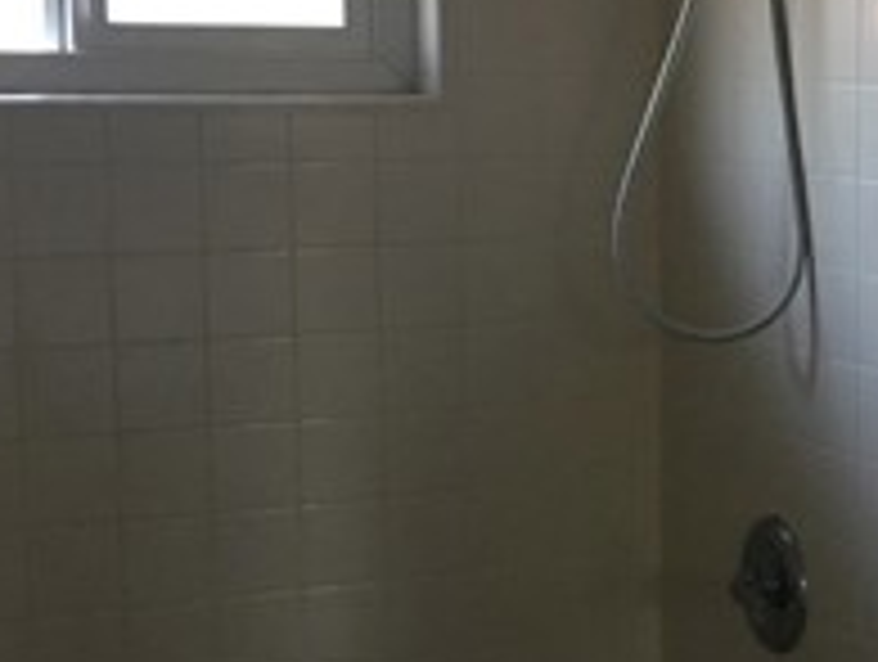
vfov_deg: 15.6
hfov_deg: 19.8
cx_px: 950
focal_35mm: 95
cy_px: 401
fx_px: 2414
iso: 64
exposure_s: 1/15
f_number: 2.2
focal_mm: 4.15
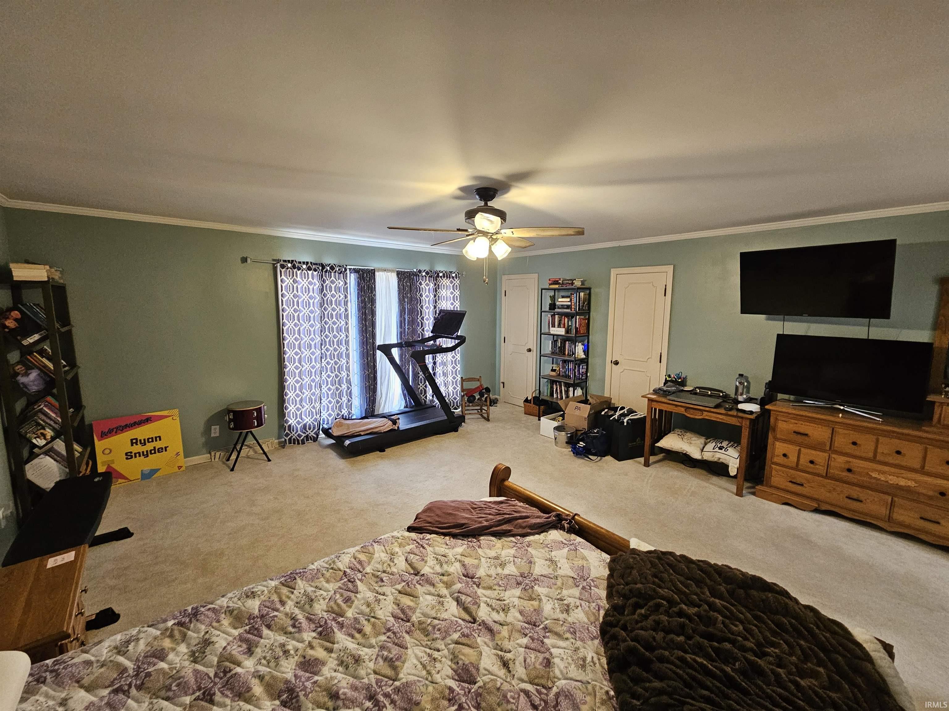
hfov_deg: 106.2
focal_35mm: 13
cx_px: 474
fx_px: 356
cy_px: 356
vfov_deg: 89.9
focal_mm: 2.2
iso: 320
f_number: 2.2
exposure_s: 1/40
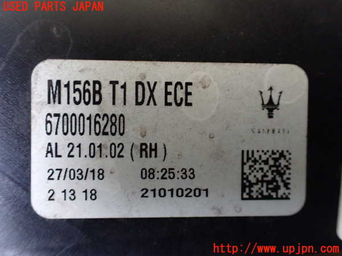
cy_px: 128
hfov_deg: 60.0
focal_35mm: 30
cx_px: 171
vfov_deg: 46.8
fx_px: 296
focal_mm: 5.4
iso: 800
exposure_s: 1/50
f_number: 2.3
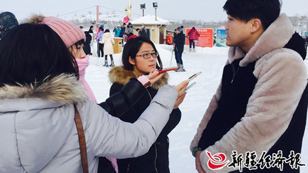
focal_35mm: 32
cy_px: 58
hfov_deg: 61.0
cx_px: 153
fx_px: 261
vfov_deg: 36.3
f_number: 2.2
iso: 32
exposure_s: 1/1582
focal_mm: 4.15
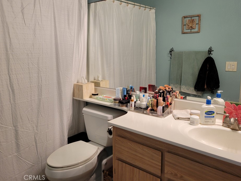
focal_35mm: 29
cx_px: 112
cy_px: 80
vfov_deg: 48.2
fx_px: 202
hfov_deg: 61.6
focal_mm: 5.4
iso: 200
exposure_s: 1/60
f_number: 1.8
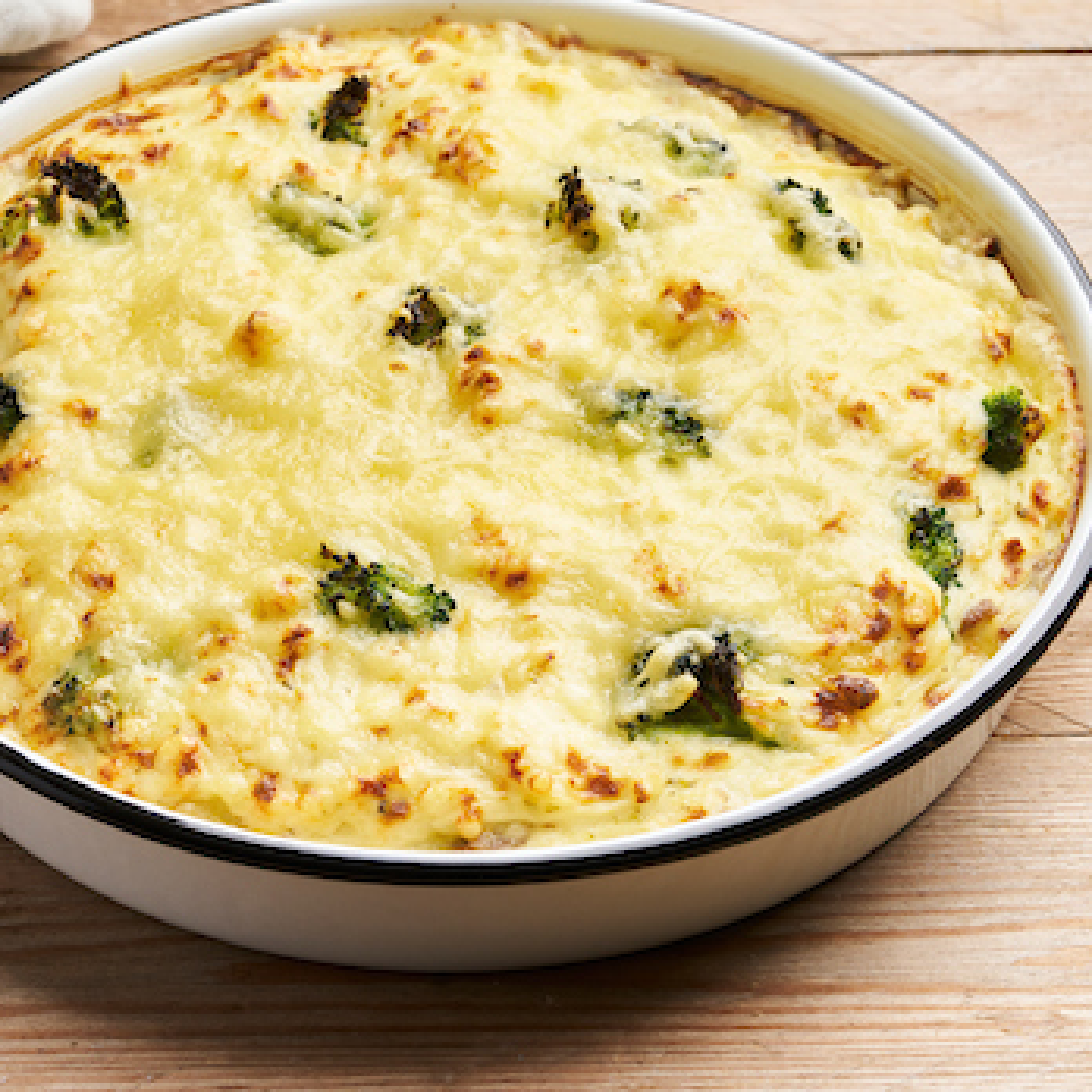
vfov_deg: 13.2
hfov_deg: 13.2
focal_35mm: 132
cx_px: 370
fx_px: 4711
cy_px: 486
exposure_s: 1/125
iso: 200
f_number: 11
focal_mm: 90
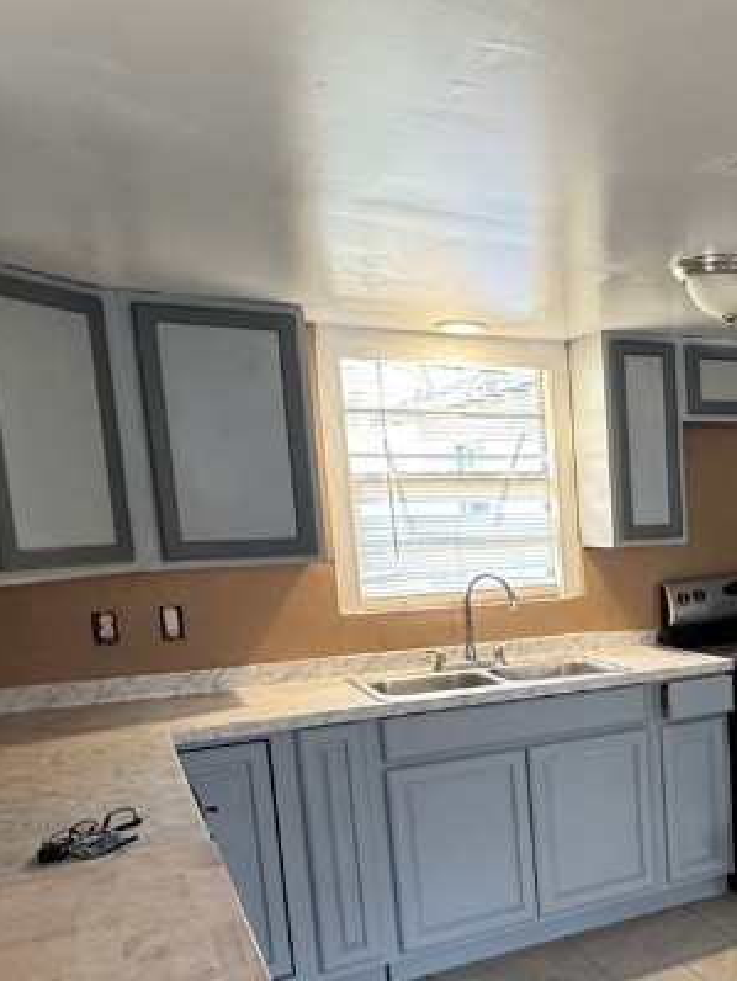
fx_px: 1021
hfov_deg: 34.1
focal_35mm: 36
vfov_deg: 50.3
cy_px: 666
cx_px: 821
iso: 320
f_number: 2.2
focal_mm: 2.22
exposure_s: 1/60
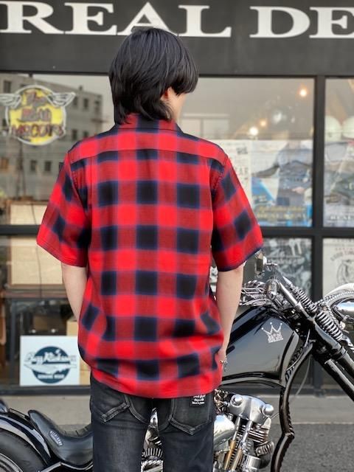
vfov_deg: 36.8
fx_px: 709
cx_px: 177
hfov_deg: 28.0
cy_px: 236
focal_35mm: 52
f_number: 2
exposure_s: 1/100
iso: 125
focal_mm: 6
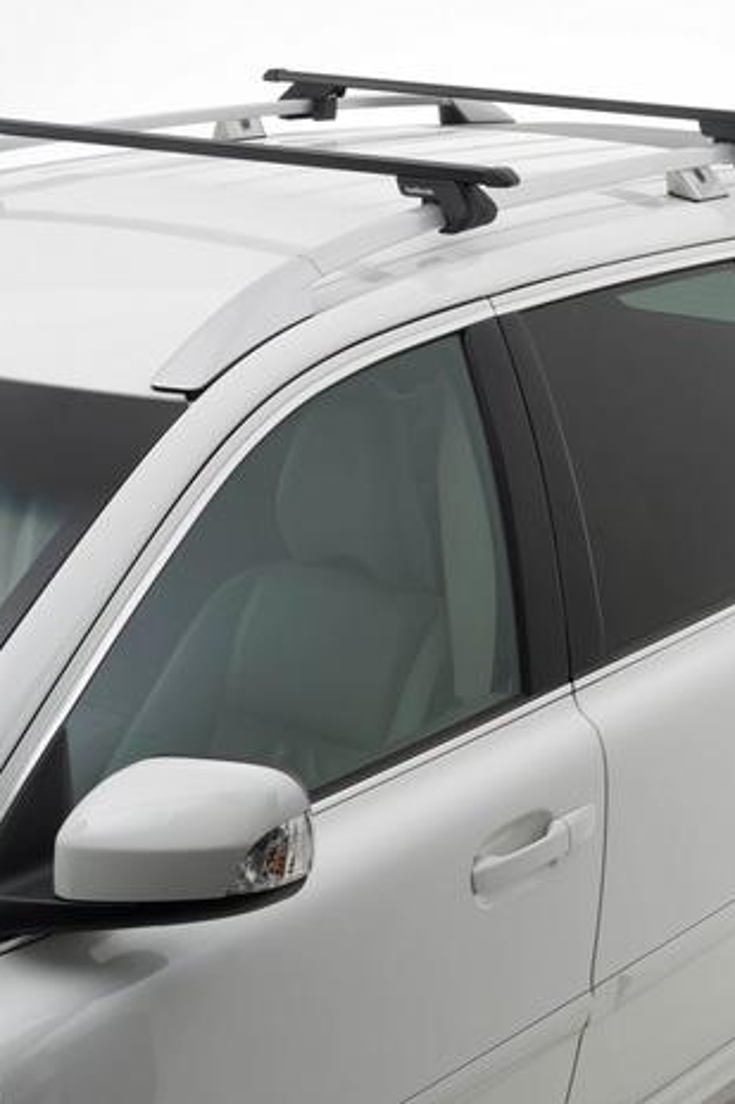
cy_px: 500
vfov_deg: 26.3
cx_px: 383
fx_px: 2360
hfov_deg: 17.7
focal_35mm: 77
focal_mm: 70
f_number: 18
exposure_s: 1/100
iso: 50
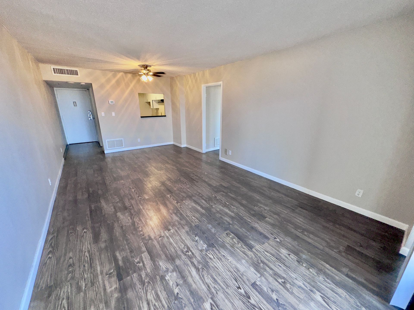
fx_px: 167
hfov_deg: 102.1
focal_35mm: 14
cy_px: 155
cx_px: 207
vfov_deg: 85.7
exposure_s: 1/60
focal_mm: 2.22
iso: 160
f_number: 2.2
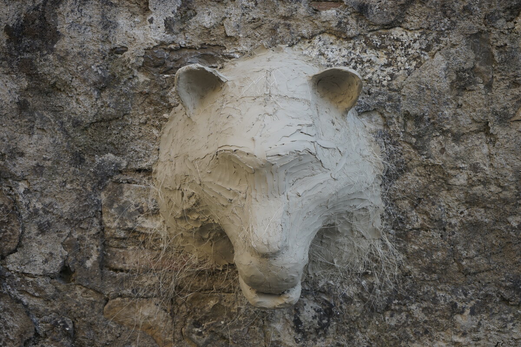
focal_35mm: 70
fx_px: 1013
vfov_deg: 19.5
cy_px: 174
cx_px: 260
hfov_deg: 28.8
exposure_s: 1/160
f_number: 5.6
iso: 320
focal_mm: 70
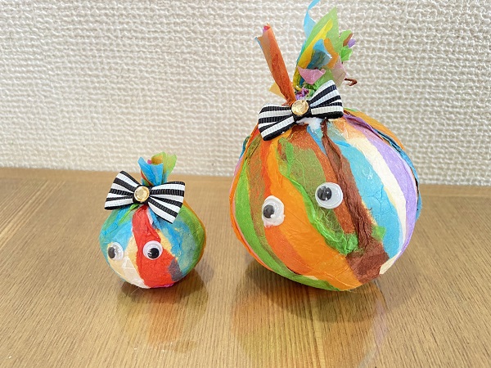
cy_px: 184
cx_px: 246
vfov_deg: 53.1
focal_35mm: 26
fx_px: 369
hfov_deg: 67.3
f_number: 1.8
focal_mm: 4.25
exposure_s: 1/52
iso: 500
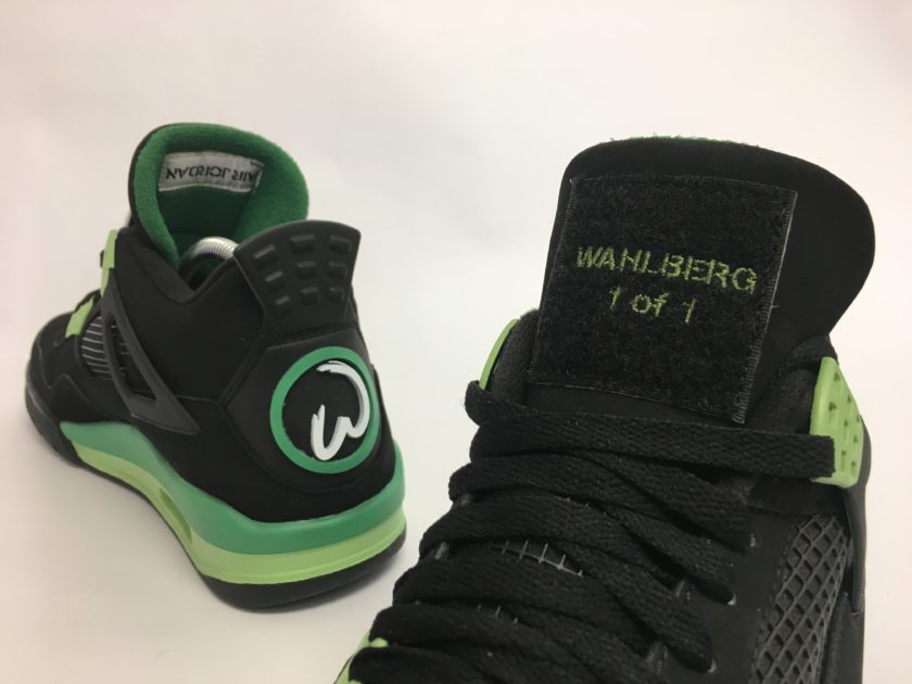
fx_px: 764
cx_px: 456
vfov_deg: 48.2
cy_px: 342
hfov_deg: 61.7
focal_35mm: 29
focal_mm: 4.15
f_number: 2.2
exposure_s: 1/30
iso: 64
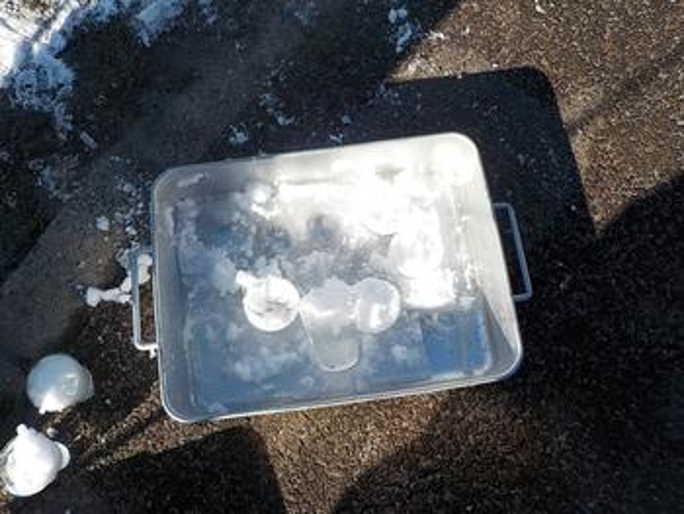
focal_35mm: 30
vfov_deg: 46.8
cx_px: 342
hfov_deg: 59.9
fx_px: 593
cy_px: 257
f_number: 3.3
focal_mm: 4.1
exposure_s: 1/1000
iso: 125
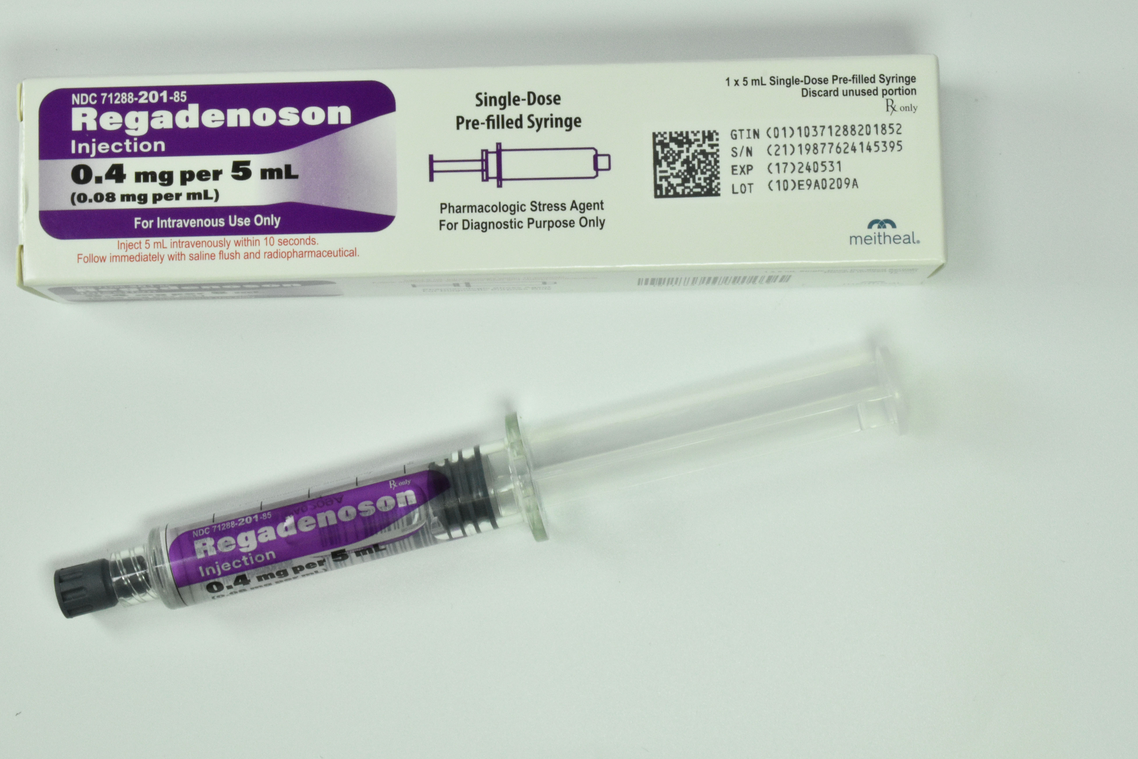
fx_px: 2307
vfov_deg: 18.7
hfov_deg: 27.7
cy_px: 339
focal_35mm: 73
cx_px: 576
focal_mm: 42
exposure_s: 1/15
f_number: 29
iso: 1600
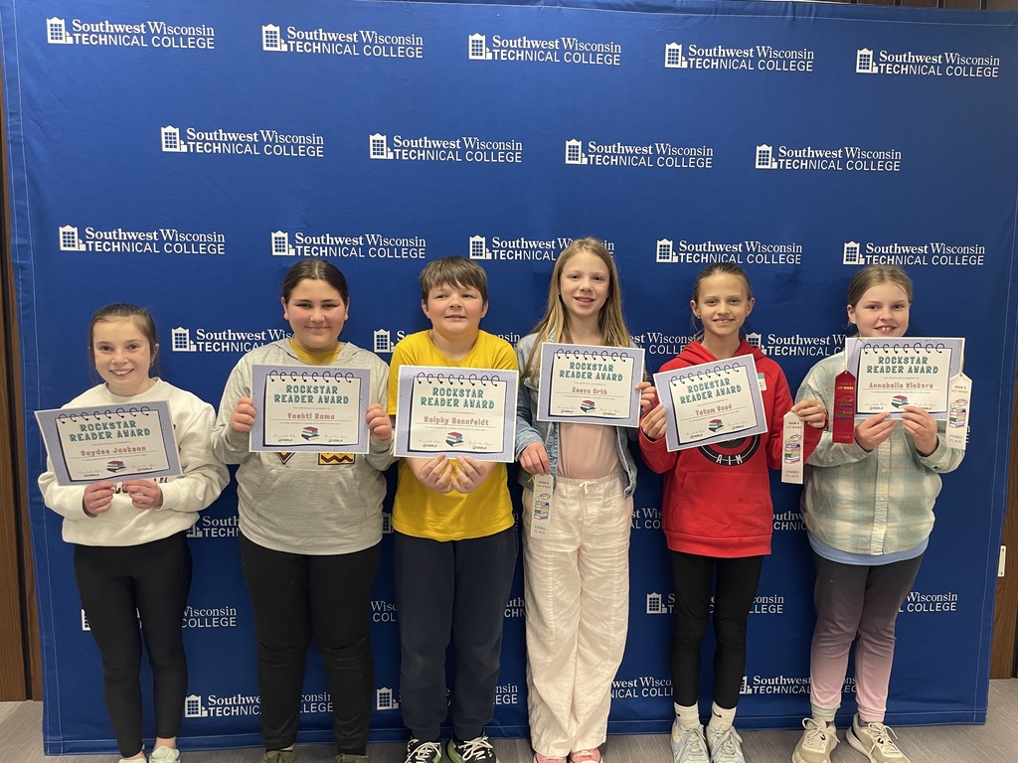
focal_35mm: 26
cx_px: 509
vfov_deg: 53.1
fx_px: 765
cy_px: 382
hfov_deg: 67.3
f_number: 1.6
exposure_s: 1/58
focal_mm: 4.2
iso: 125
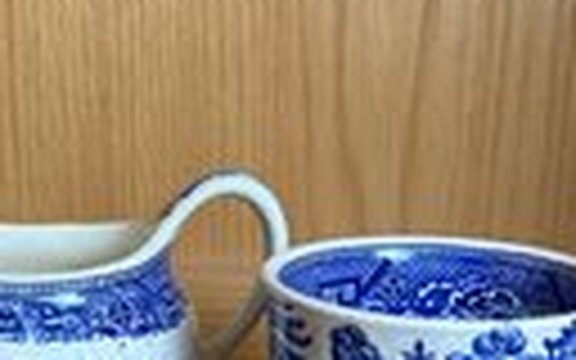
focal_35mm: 74
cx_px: 70
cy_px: 331
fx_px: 1162
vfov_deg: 17.3
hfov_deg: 27.0
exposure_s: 1/120
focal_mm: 5.7
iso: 100
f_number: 1.5
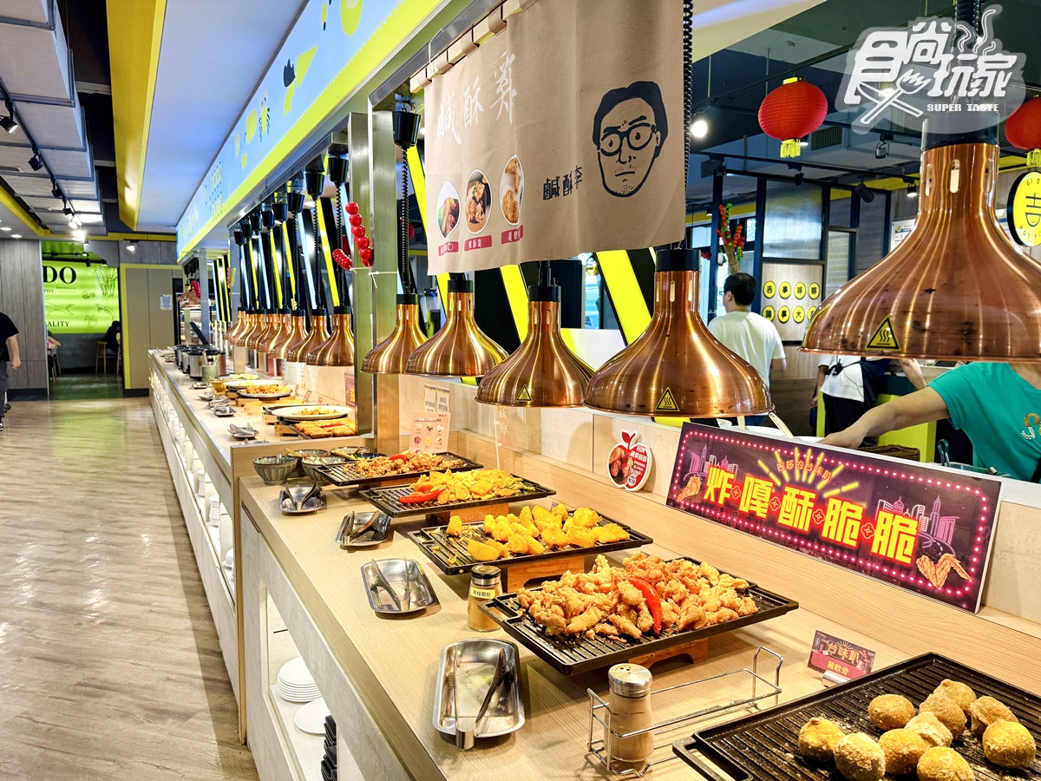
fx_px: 722
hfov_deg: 71.6
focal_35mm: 24
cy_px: 390
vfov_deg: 56.8
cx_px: 520
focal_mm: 6.76
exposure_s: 1/195
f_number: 1.78
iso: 100
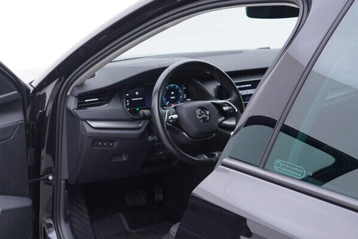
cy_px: 172
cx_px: 57
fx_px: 617
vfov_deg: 21.8
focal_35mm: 62
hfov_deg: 31.3
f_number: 3.2
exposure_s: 1/50
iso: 125
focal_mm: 24
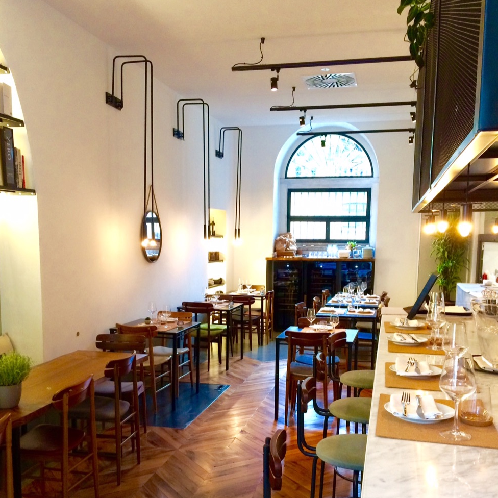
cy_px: 313
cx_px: 253
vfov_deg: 46.8
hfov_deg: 47.2
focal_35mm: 35
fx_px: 570
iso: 250
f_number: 2.2
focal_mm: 4.15
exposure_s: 1/33
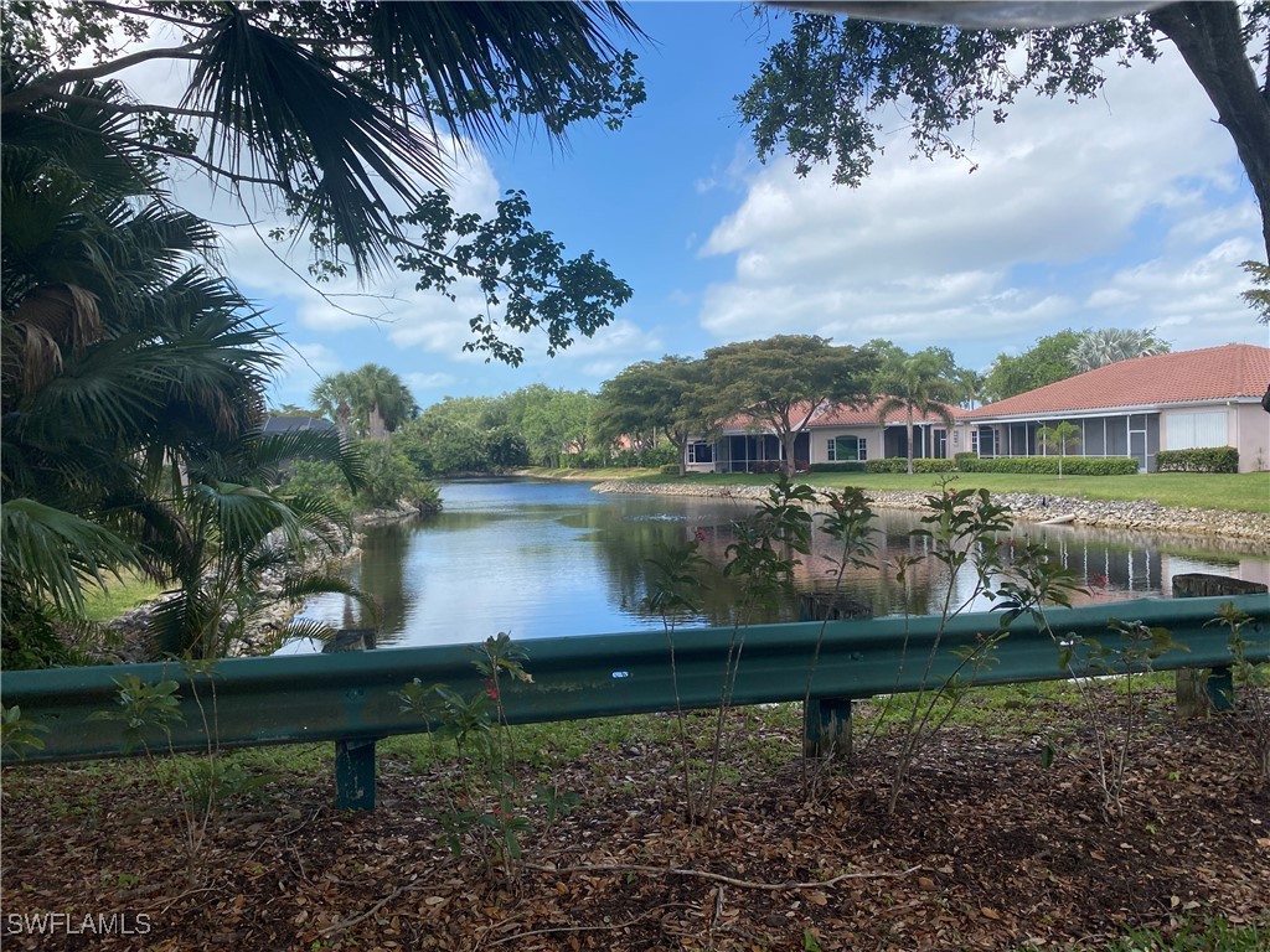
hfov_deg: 67.3
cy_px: 476
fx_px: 954
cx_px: 635
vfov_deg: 53.1
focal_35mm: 26
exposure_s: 1/2105
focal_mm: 4.25
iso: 32
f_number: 1.8
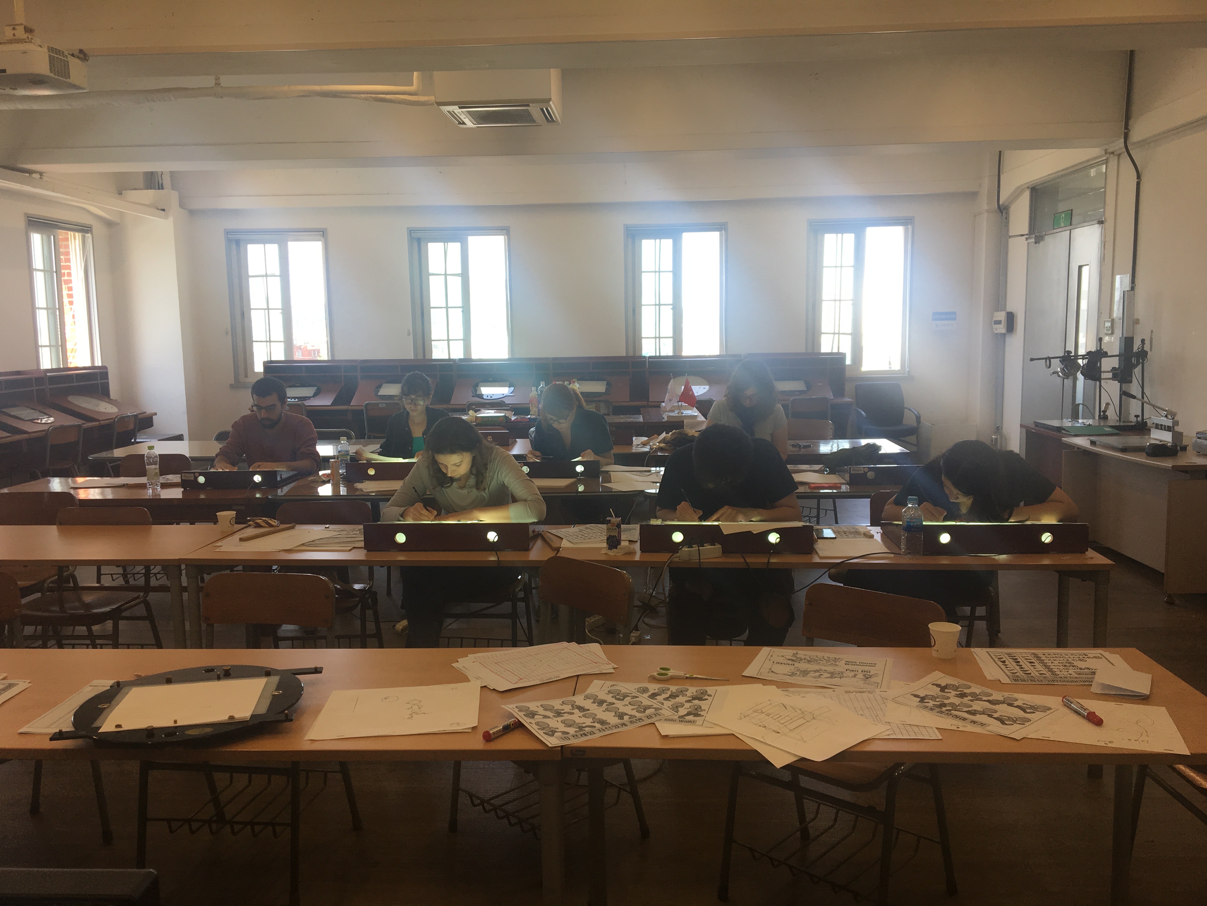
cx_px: 604
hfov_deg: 61.7
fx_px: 1011
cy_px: 453
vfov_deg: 48.2
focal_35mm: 29
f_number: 2.2
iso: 25
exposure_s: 1/60
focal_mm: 4.15
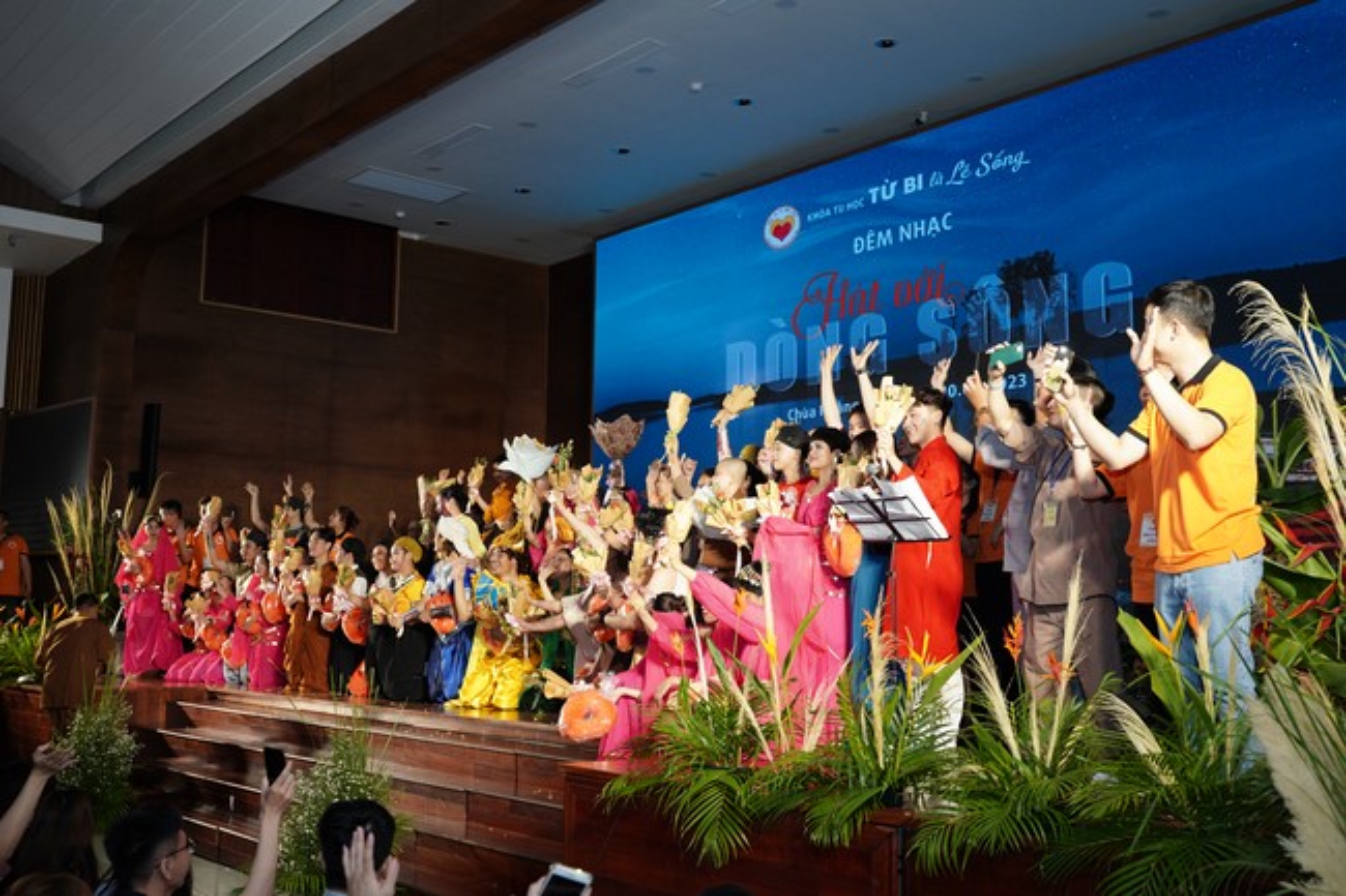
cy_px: 448
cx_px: 673
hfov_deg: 50.7
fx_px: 1420
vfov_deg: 35.0
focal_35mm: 38
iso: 1250
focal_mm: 38
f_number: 4.5
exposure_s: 1/200
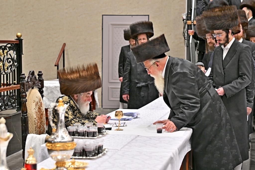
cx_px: 128
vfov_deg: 14.7
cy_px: 85
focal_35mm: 93
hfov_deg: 21.9
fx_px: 659
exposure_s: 1/250
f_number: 4
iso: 400
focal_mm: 62
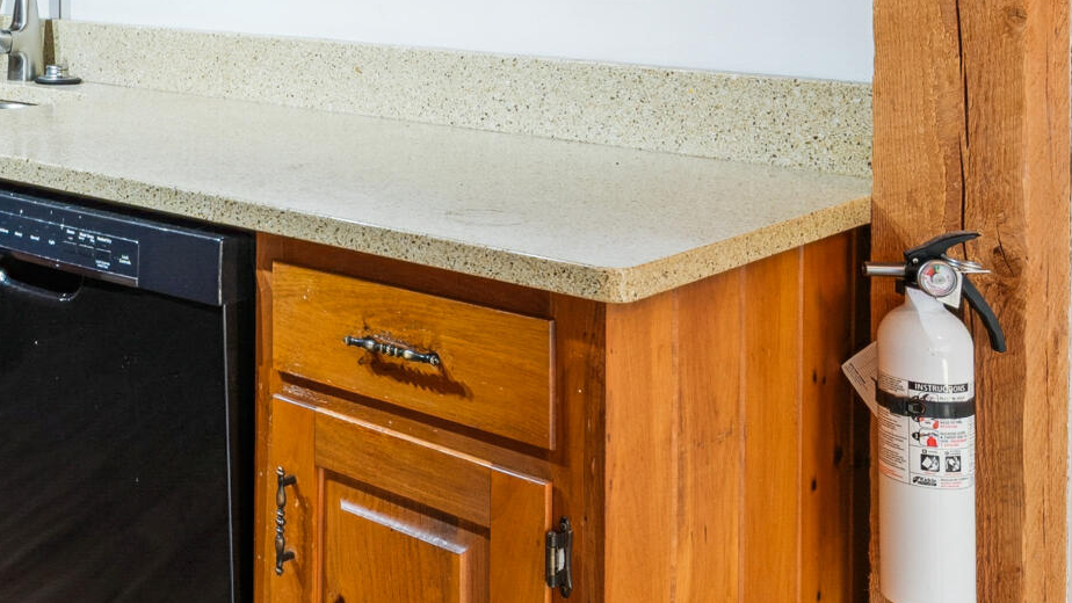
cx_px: 52
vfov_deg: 22.1
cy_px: -81
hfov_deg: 37.2
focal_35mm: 51
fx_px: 1450
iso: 320
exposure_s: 1/3.33
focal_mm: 15
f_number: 9
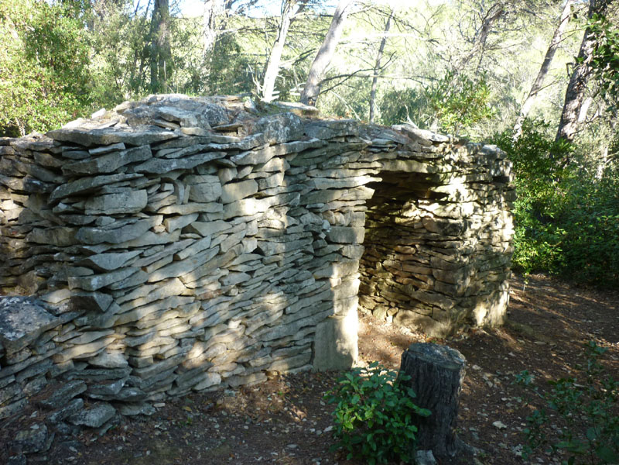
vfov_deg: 42.9
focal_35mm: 33
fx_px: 590
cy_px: 232
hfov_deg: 55.4
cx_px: 310
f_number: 2.8
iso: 80
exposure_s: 1/80
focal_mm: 5.5
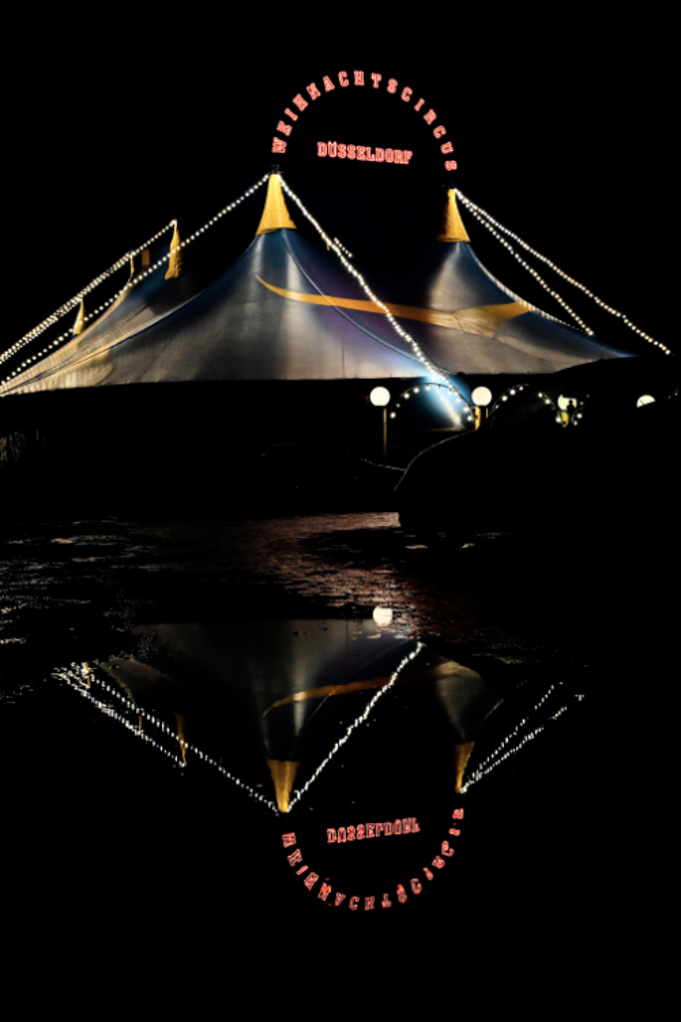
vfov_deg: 48.5
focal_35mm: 40
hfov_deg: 33.4
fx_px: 1135
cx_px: 340
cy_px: 511
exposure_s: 1/200
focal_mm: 40
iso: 4000
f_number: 8
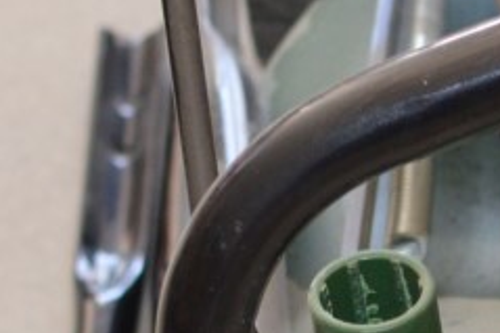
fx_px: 4946
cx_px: 820
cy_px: 285
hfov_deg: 5.7
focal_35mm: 356
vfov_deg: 3.8
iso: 400
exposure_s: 1/80
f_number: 4
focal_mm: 35
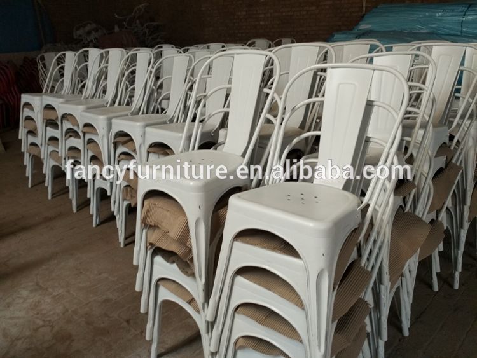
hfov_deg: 59.9
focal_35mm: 30
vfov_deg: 46.8
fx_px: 414
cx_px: 238
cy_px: 179
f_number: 2
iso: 382
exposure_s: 1/33
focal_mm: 4.12
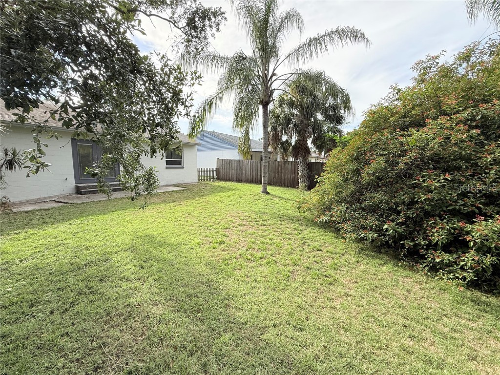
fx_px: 202
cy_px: 188
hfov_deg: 102.1
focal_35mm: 14
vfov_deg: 85.7
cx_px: 250
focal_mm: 2.22
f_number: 2.2
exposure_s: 1/465
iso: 64
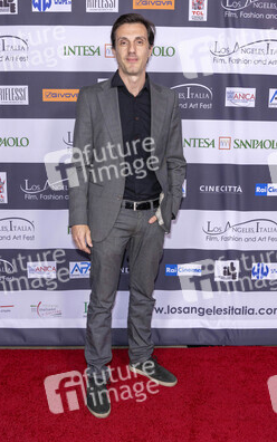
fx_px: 446
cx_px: 134
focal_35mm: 37
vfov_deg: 52.7
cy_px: 220
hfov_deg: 34.5
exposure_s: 1/200
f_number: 5.6
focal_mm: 36
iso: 800
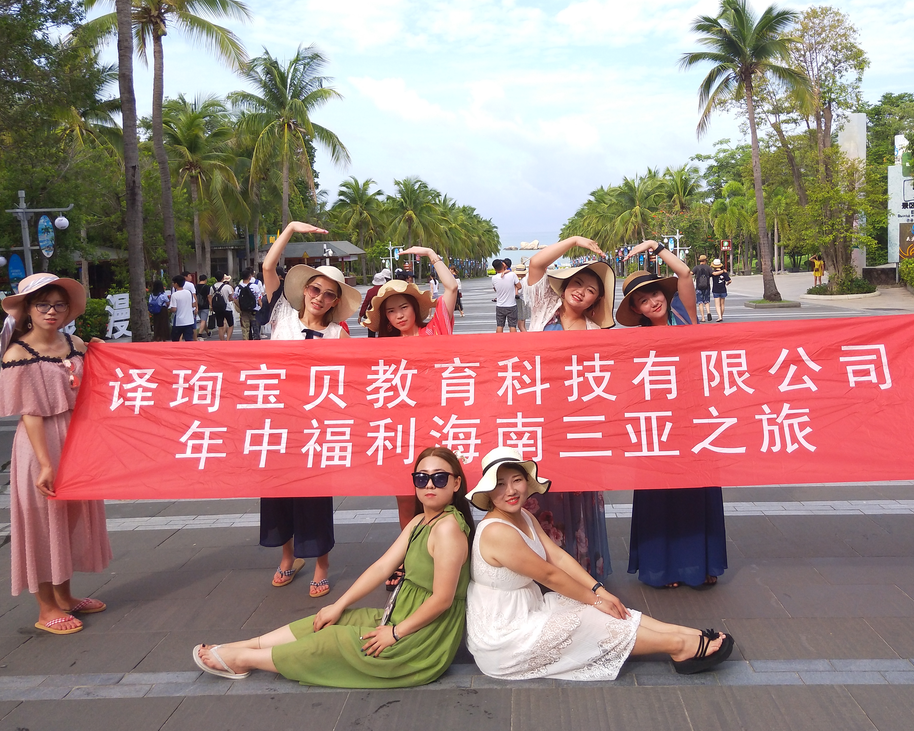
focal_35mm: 31
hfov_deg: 57.0
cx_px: 506
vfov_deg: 46.9
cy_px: 302
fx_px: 839
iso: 200
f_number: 1.7
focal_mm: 4.28
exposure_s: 1/1241
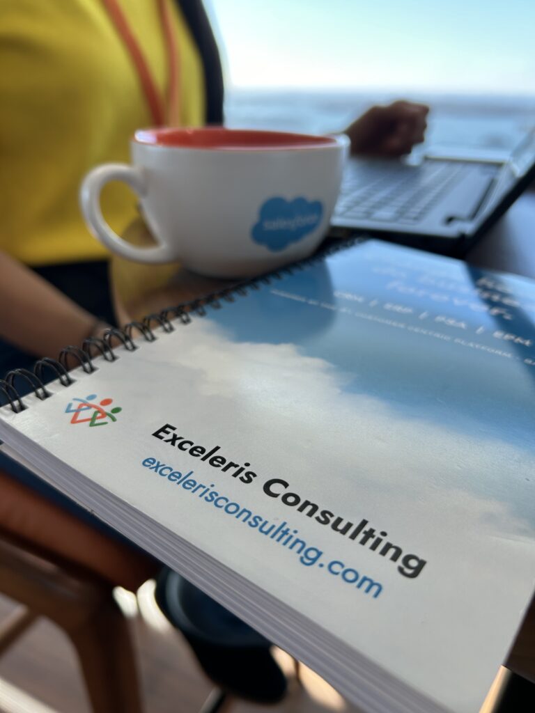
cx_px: 268
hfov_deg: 53.1
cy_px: 356
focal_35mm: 26
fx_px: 536
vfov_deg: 67.3
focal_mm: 5.7
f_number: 1.5
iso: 50
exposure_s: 1/336
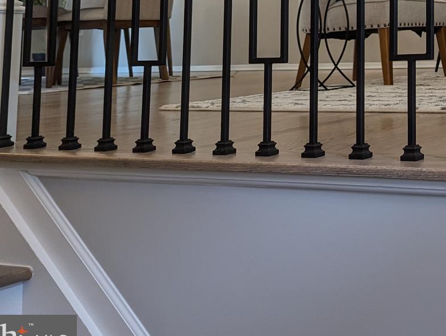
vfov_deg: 21.5
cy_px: -79
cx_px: 519
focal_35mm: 63
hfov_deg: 27.4
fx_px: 813
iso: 99
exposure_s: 1/60
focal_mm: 6.81
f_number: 1.85
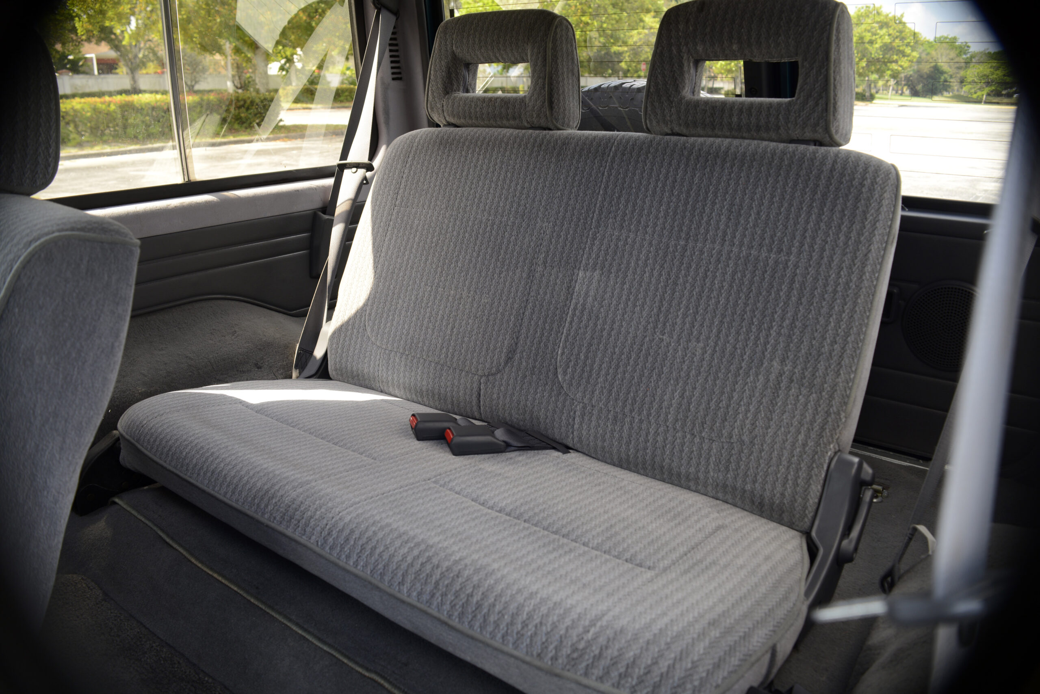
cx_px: 520
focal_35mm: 28
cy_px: 347
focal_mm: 28
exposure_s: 1/20
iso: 200
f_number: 7.1
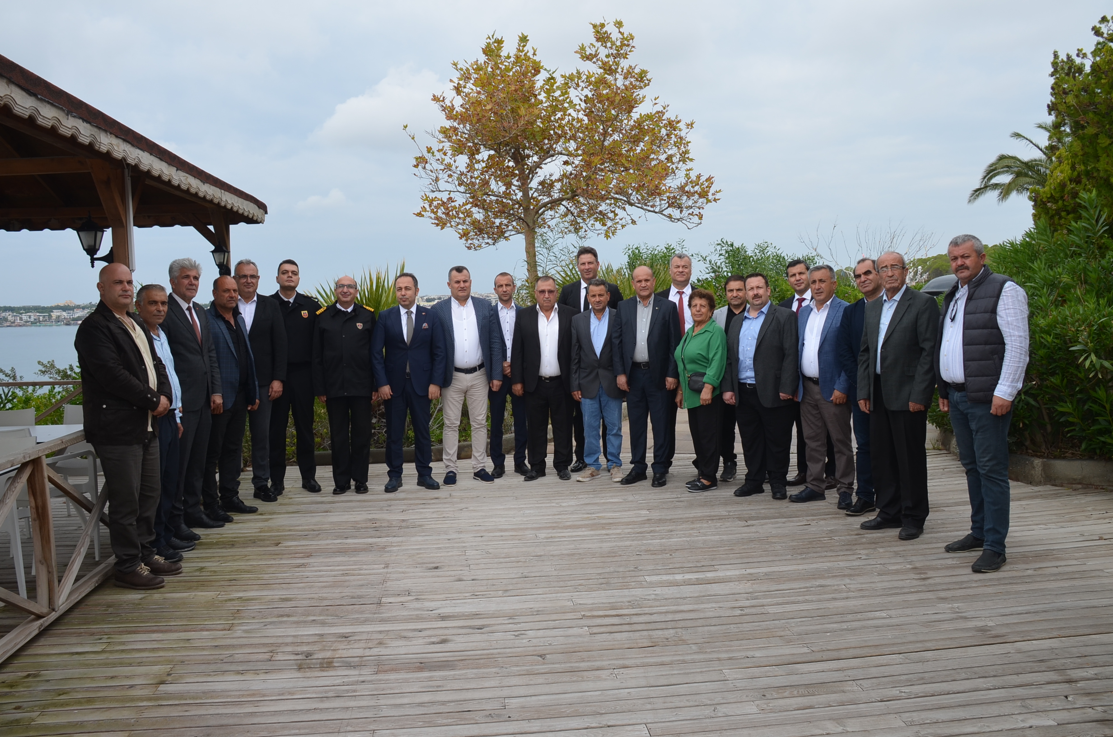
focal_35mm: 30
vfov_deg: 43.4
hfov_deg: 62.0
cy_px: 368
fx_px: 926
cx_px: 556
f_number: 8
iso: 180
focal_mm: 20
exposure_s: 1/250
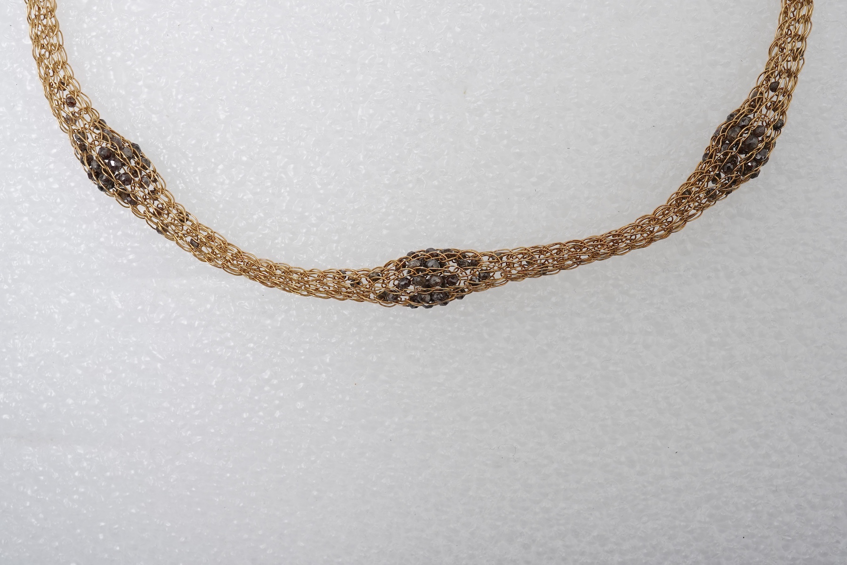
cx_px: 424
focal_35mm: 45
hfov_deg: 43.6
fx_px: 1059
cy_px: 282
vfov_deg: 29.9
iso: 400
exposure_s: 1/125
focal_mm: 30
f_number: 18
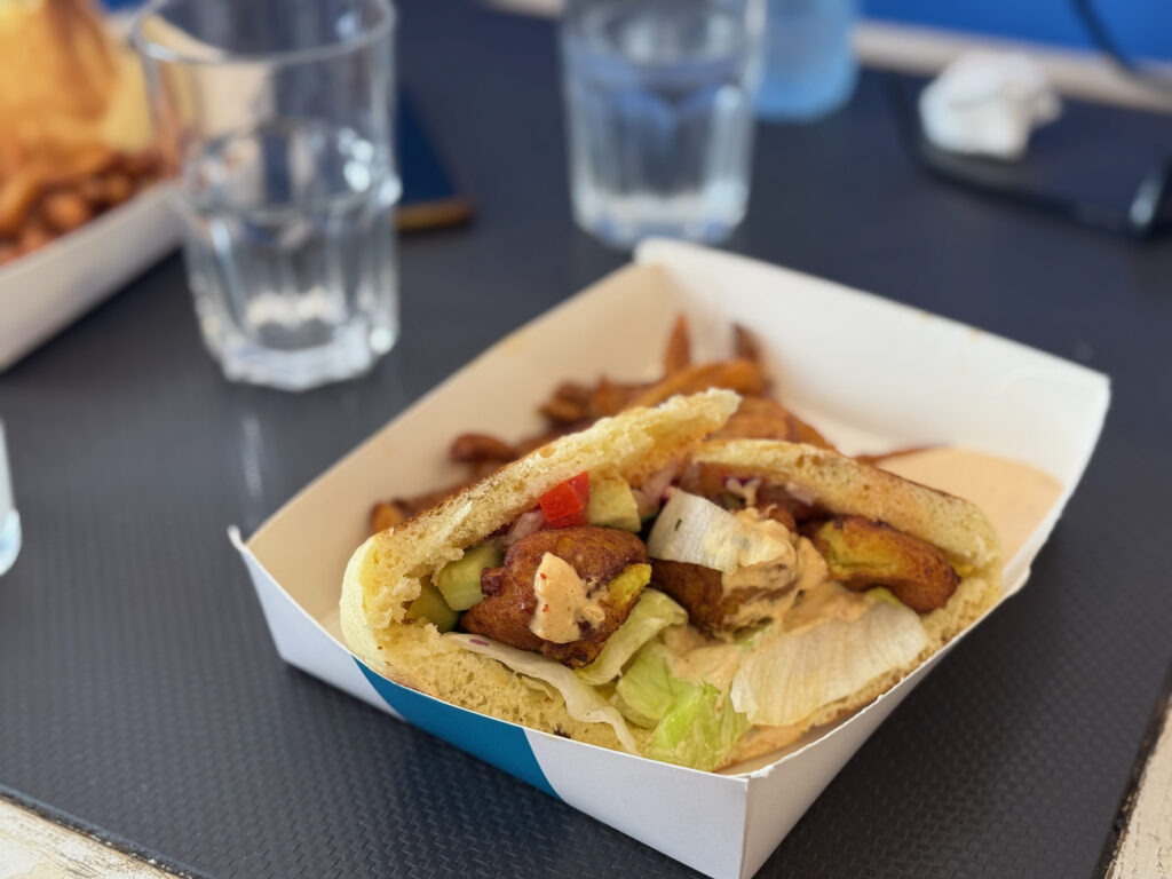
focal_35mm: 48
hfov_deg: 39.7
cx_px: 586
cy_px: 440
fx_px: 1625
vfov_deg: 30.3
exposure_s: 1/50
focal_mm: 6.76
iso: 64
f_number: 1.78
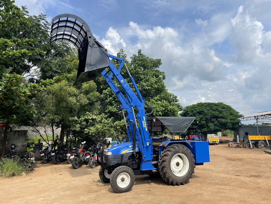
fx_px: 204
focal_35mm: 26
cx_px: 136
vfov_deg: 53.1
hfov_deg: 67.3
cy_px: 102
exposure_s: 1/2817
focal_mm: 4.2
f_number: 1.6
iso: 32
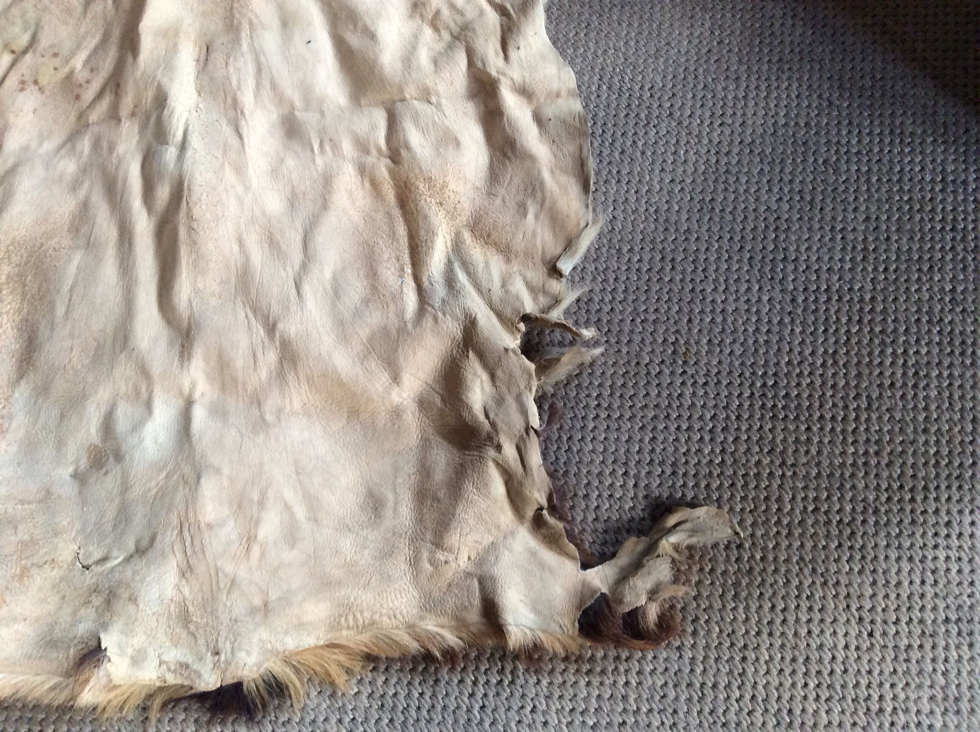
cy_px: 366
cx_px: 490
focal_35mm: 32
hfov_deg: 56.9
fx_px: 905
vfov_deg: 44.1
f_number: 2.4
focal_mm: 3.3
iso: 160
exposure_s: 1/25
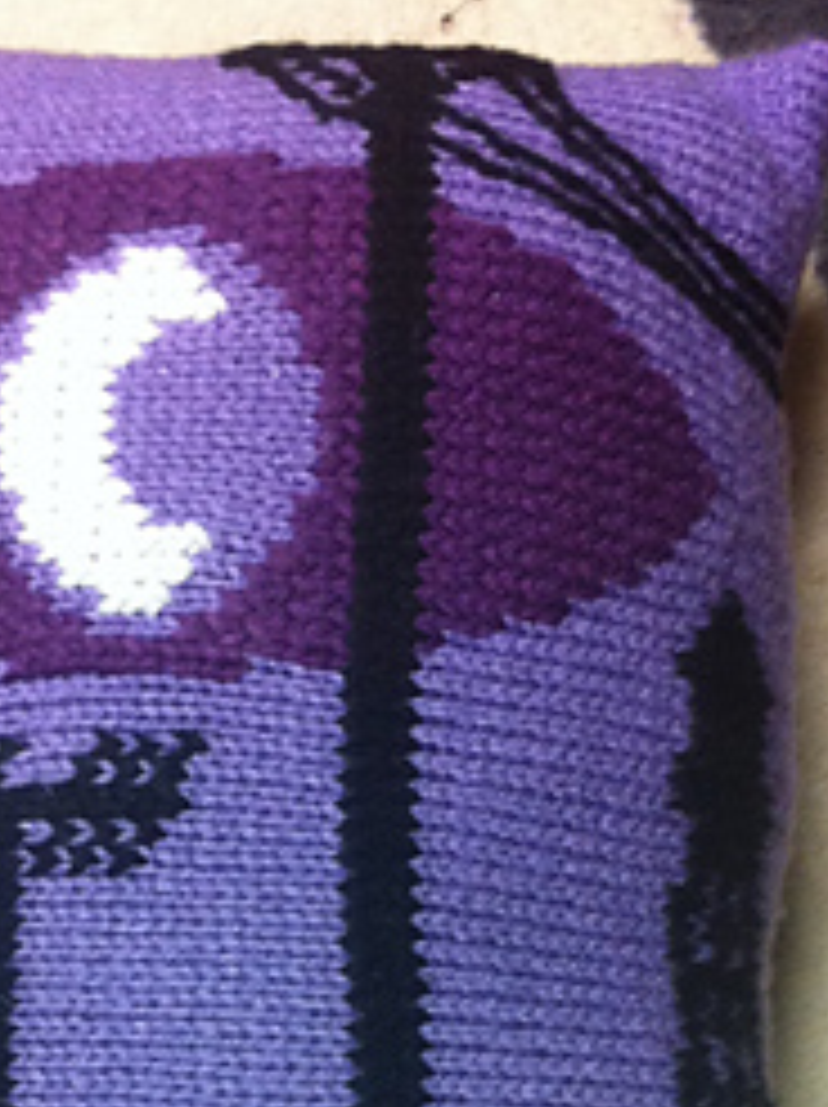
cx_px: 290
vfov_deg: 26.0
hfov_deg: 20.6
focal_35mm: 71
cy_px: 1107
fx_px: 2268
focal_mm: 3.85
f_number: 2.8
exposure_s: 1/15
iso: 200
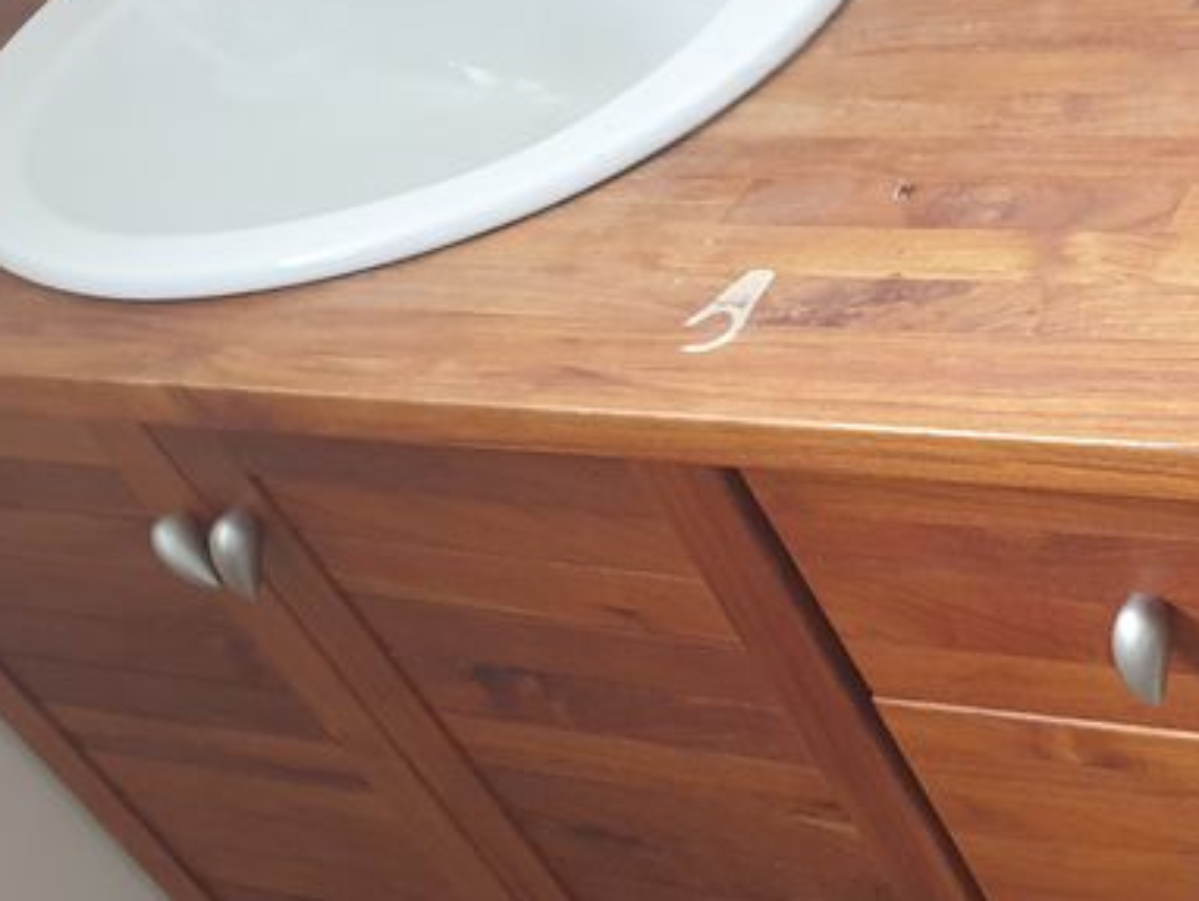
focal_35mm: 68
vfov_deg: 21.6
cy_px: 427
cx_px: 1190
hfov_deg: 27.0
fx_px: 2357
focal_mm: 4.3
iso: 250
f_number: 1.5
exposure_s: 1/50
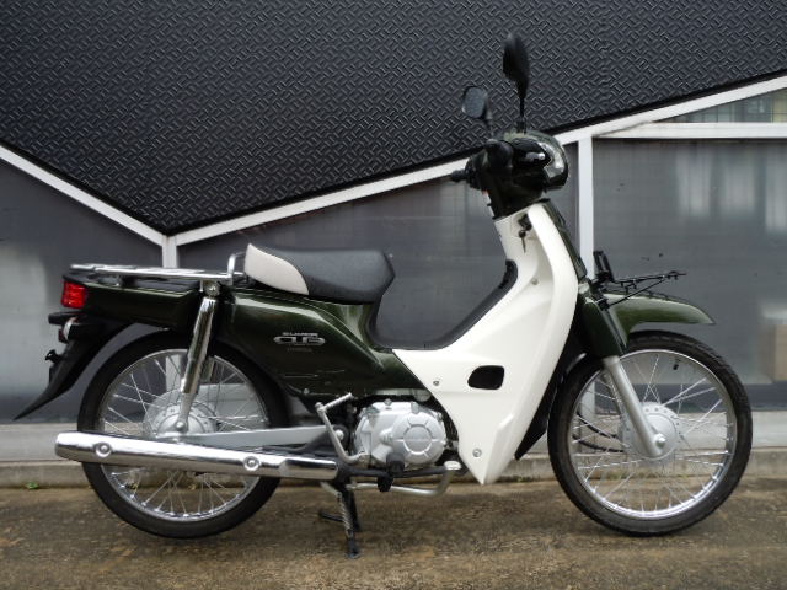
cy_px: 295
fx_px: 887
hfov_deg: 47.9
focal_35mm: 39
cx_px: 394
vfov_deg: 36.8
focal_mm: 6.9
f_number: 4.3
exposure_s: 1/60
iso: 125
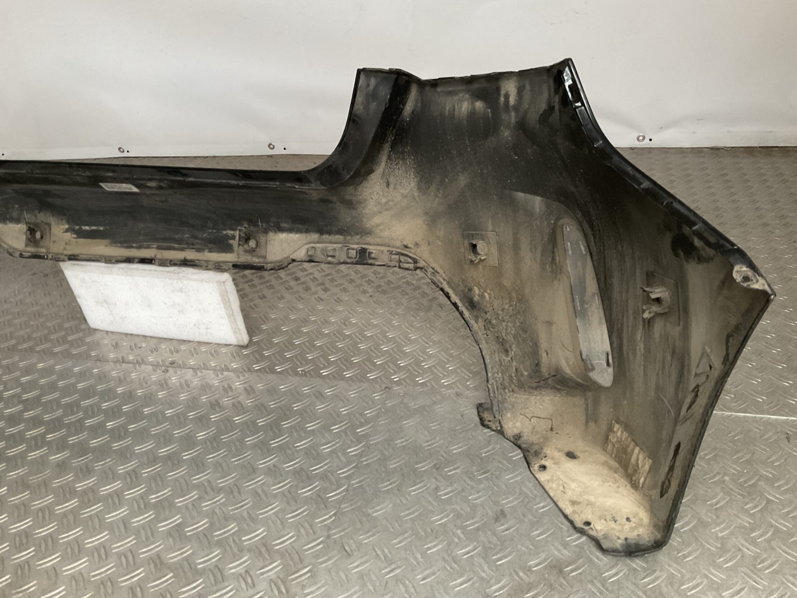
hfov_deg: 61.7
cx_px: 398
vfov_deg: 48.2
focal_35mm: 29
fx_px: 668
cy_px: 299
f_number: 1.8
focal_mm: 3
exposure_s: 1/60
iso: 200
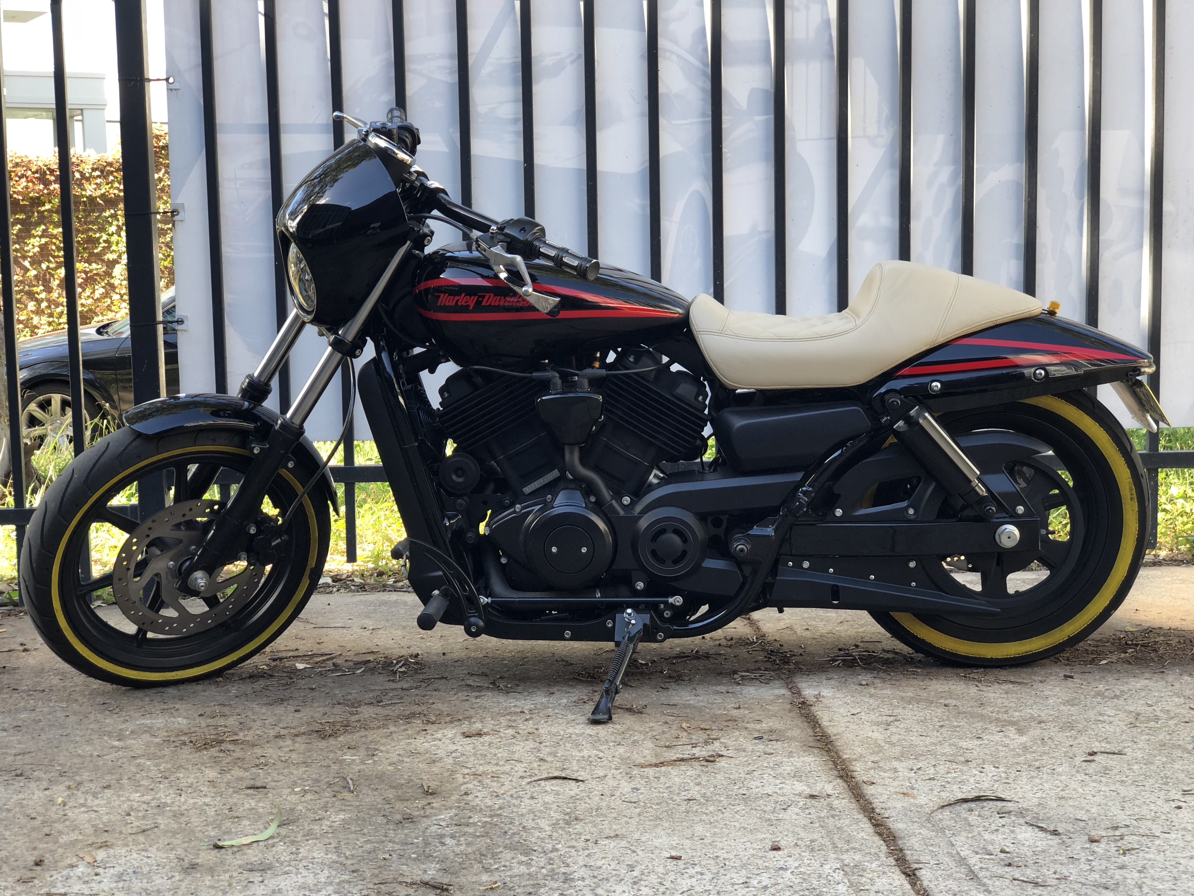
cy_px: 445
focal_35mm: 53
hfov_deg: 36.2
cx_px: 595
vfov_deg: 27.5
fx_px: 1828
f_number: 2.4
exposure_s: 1/60
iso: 16
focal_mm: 6
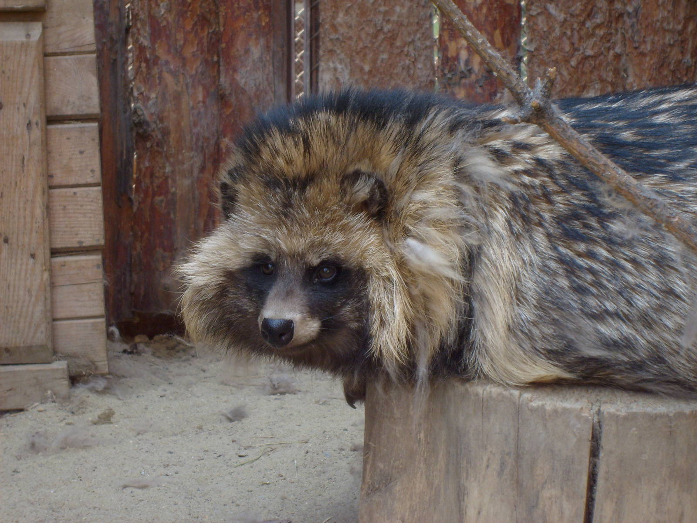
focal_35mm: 106
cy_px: 262
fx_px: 2134
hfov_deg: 18.5
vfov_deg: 14.0
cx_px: 348
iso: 80
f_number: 4.9
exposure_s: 1/45
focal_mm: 17.4
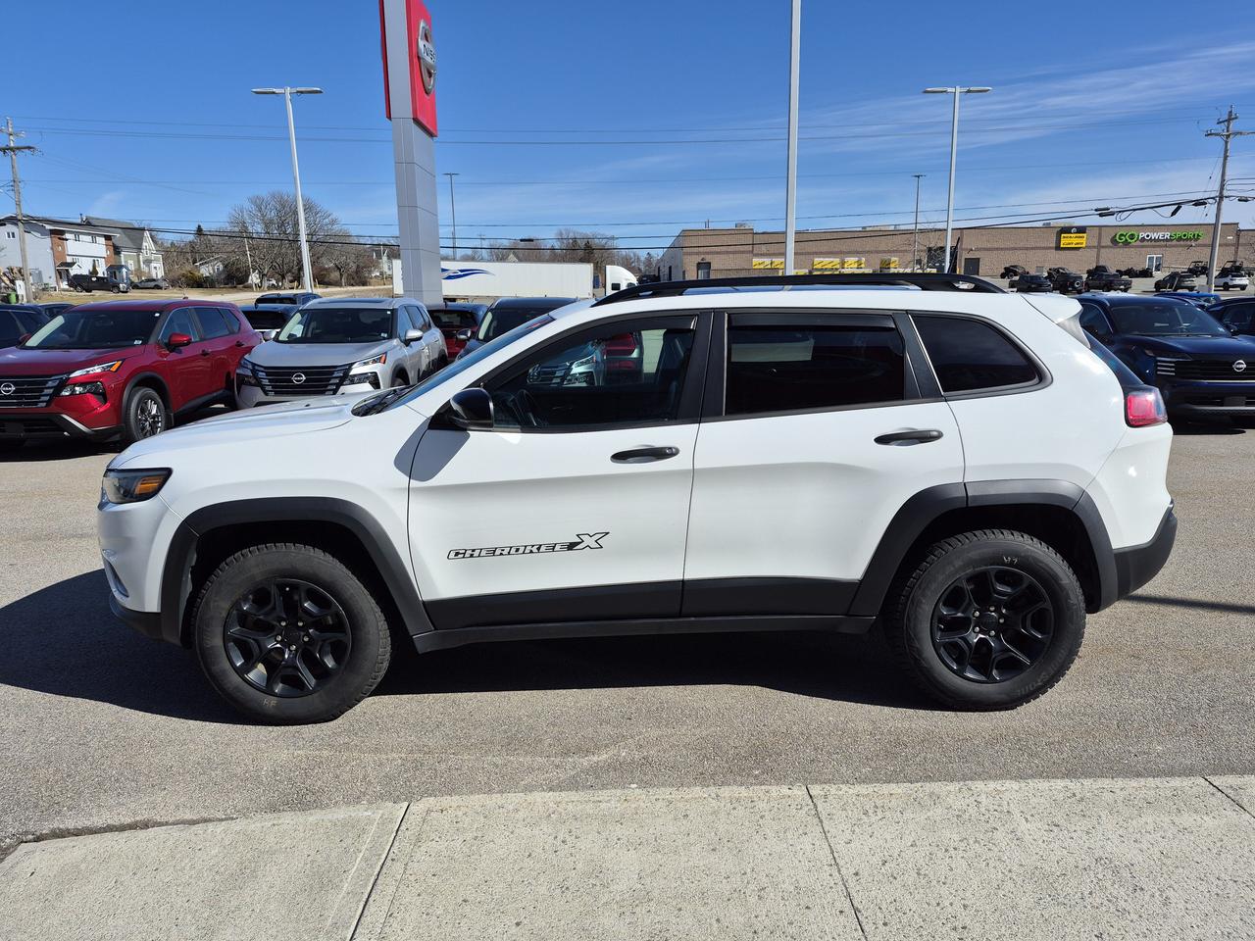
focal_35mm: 23
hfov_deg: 73.9
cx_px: 628
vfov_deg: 58.9
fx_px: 834
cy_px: 470
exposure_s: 1/2936
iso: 25
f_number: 1.8
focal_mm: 5.4
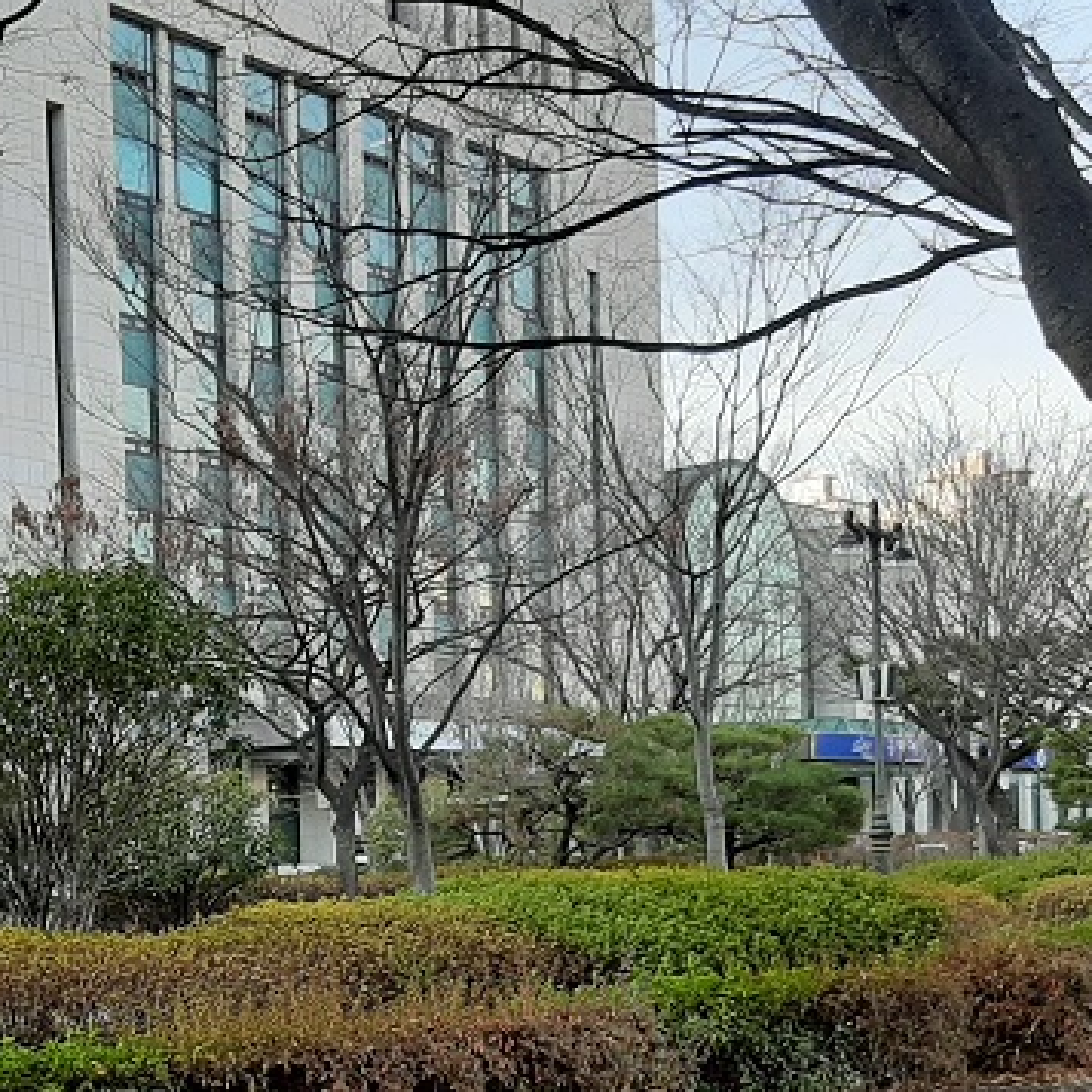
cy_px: 913
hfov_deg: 28.5
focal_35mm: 60
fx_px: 2141
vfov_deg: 27.9
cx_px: 395
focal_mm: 3.93
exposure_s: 1/231
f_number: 1.7
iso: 40
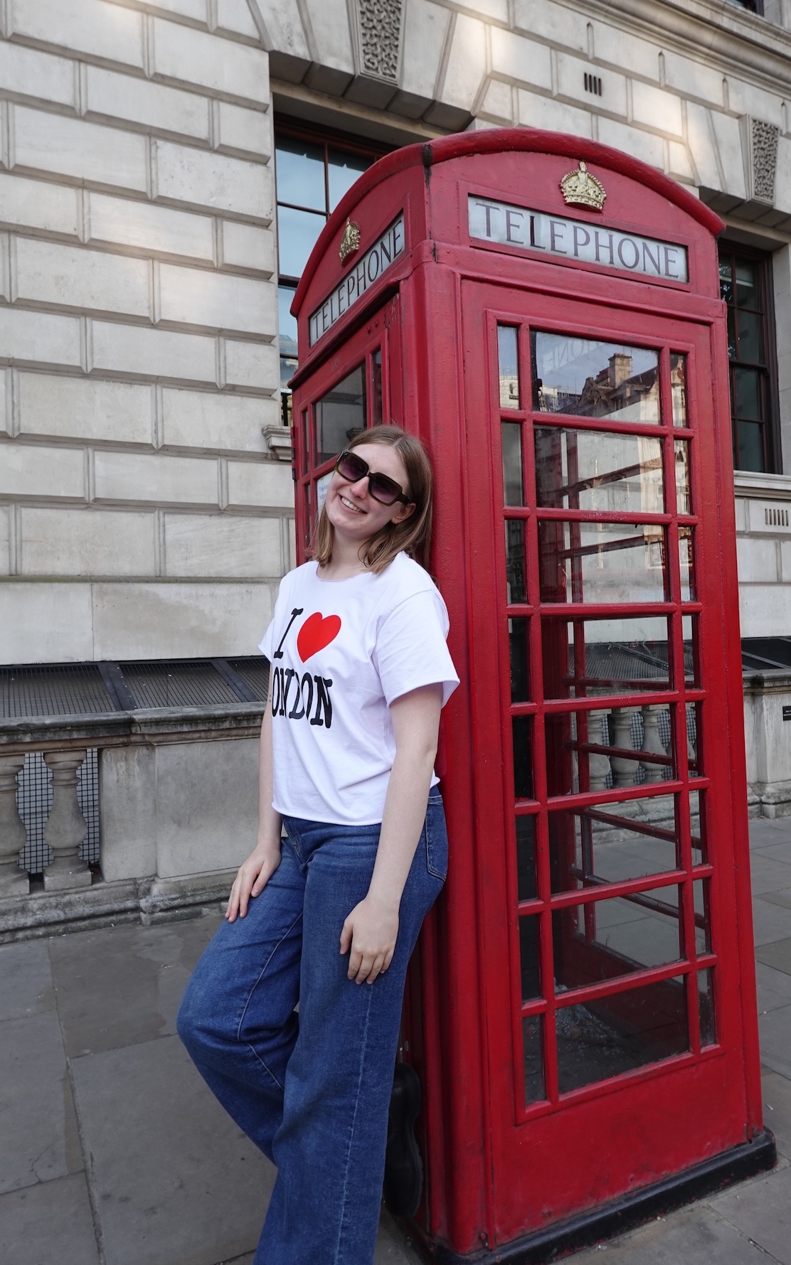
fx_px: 759
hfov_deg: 55.0
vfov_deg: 79.6
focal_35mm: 22
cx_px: 379
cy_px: 622
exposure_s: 1/100
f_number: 4
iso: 125
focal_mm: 7.6
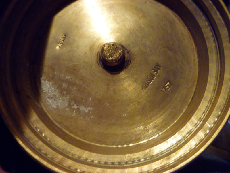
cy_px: 86
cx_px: 115
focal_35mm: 28
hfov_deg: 63.4
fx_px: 186
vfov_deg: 49.7
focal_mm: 5
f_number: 3.3
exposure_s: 1/5
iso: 400
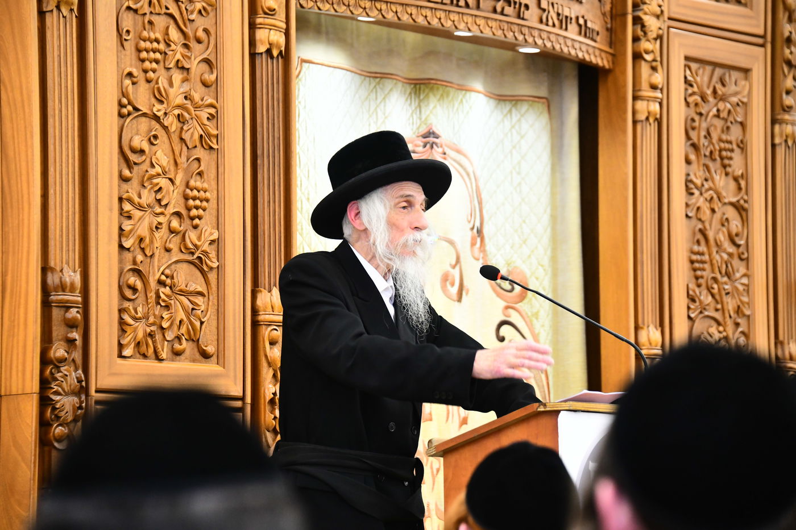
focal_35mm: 160
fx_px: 3537
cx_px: 398
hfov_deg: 12.8
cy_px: 265
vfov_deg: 8.6
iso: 4000
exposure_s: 1/160
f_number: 5.6
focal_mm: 160
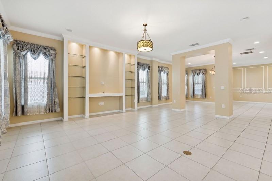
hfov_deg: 100.4
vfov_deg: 77.2
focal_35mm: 15
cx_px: 136
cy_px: 90
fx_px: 113
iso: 200
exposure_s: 1/2.5
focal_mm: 10
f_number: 11
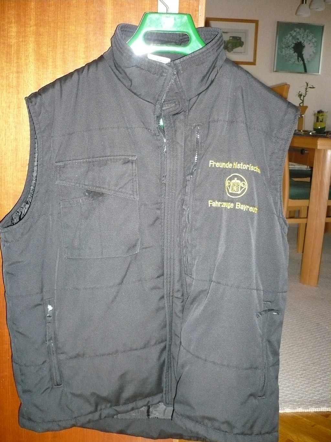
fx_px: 446
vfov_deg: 52.6
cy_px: 221
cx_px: 166
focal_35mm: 35
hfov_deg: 40.7
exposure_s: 1/30
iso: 500
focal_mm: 5.8
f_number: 2.8
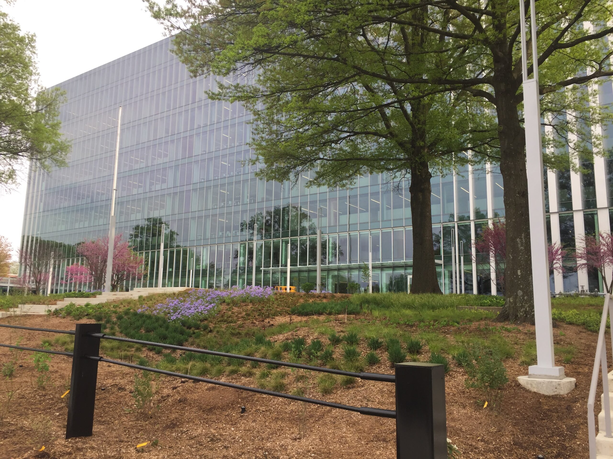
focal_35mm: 29
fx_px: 514
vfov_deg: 48.2
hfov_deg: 61.7
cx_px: 306
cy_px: 230
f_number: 2.2
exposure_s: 1/399
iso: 32
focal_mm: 4.15
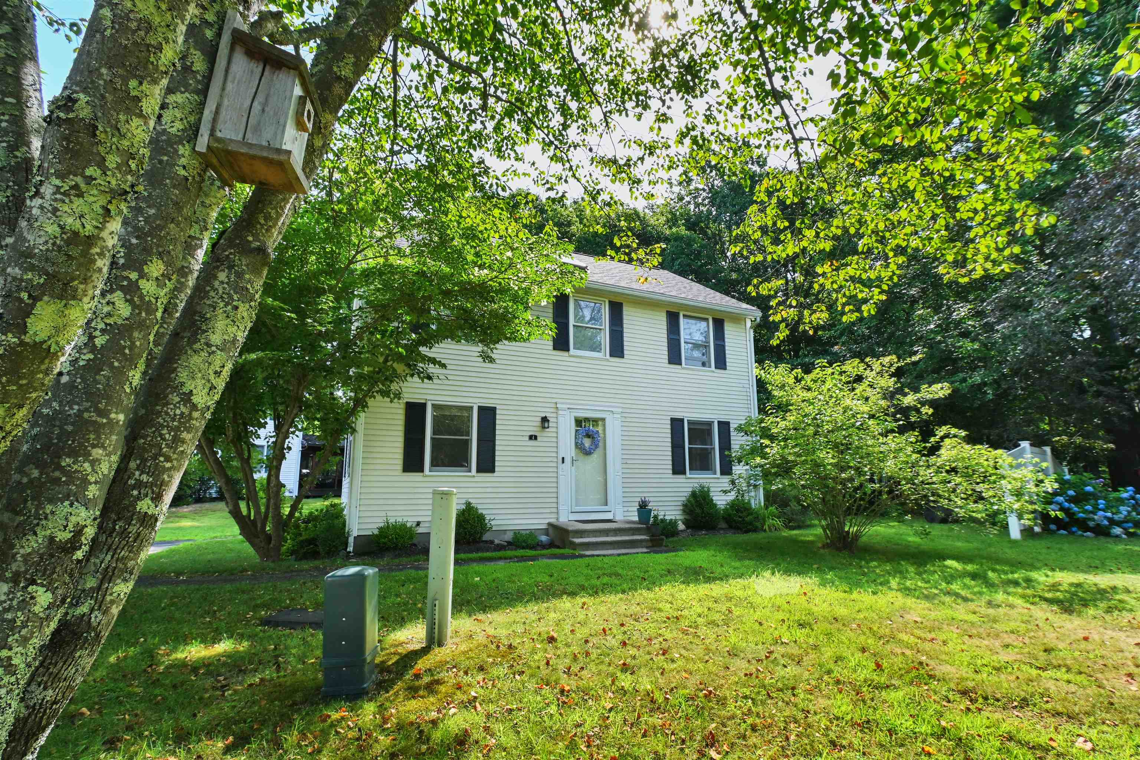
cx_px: 570
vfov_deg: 77.3
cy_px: 380
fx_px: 475
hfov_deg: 100.4
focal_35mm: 15
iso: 320
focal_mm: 10
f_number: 7.1
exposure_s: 1/200
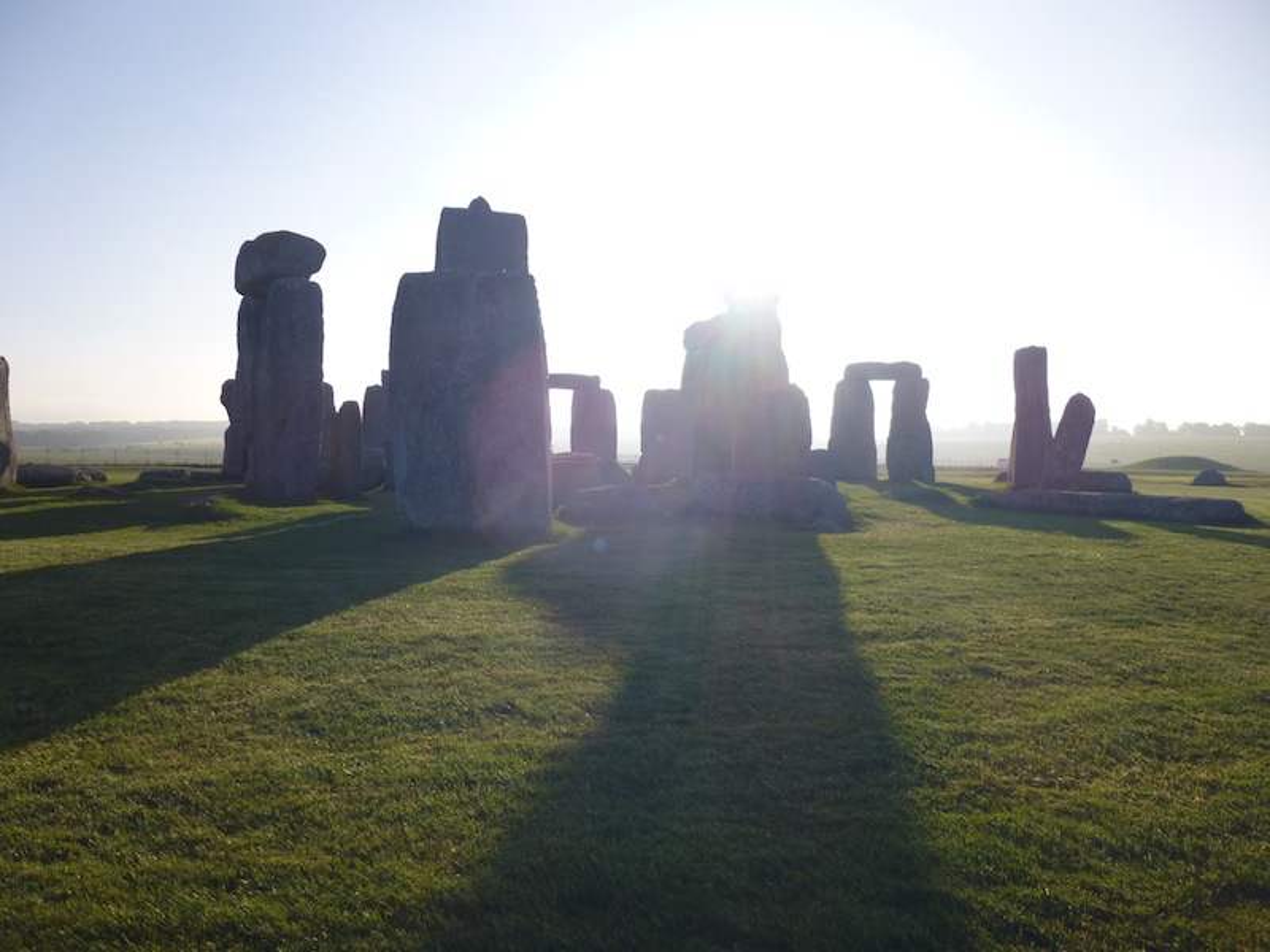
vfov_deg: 54.9
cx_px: 635
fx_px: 917
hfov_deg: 69.4
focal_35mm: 25
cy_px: 476
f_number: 9
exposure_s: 1/200
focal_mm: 4.5
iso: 100
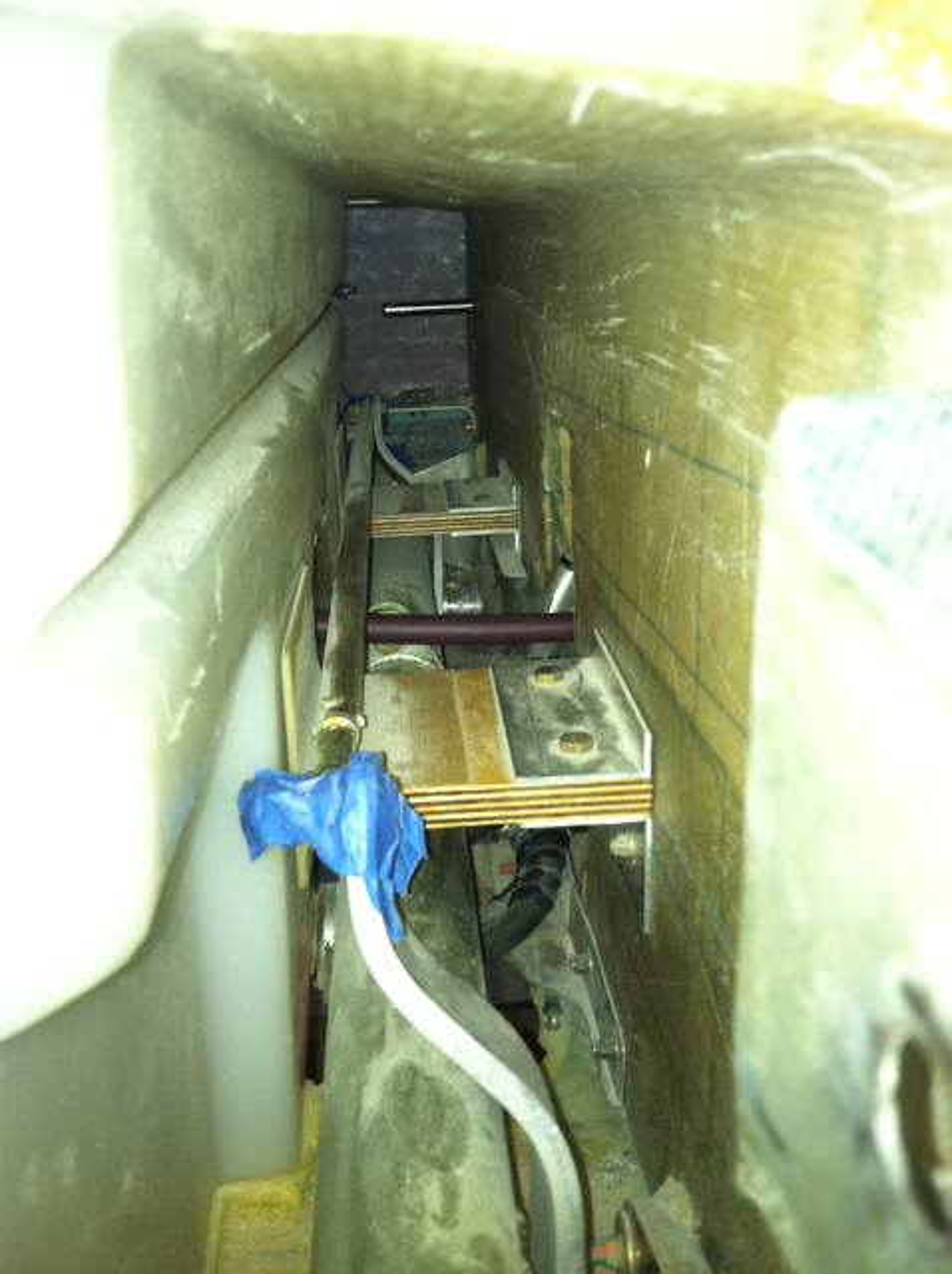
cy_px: 637
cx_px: 476
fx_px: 1287
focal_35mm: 35
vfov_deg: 52.7
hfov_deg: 40.6
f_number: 2.8
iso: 80
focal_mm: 3.85
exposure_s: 1/15
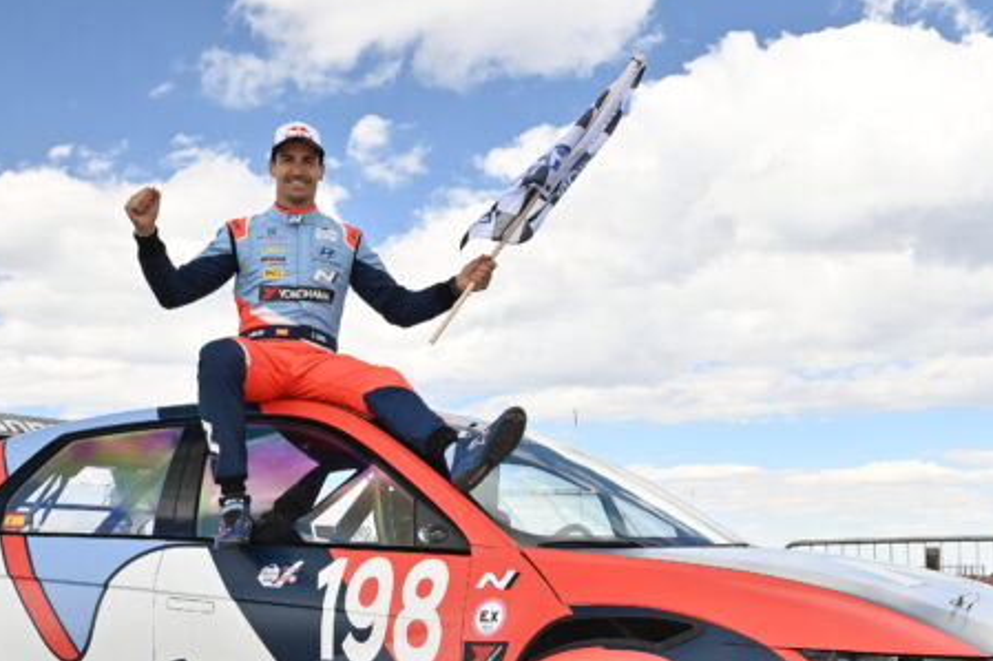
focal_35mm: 46
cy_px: 534
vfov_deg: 28.6
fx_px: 1268
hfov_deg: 42.6
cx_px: 586
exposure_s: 1/250
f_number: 10
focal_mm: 24
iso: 400
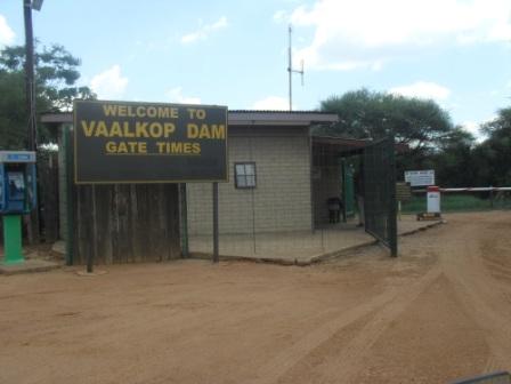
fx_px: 517
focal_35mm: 35
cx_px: 256
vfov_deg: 40.7
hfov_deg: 52.6
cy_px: 192
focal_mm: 6.3
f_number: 8.4
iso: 100
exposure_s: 1/125
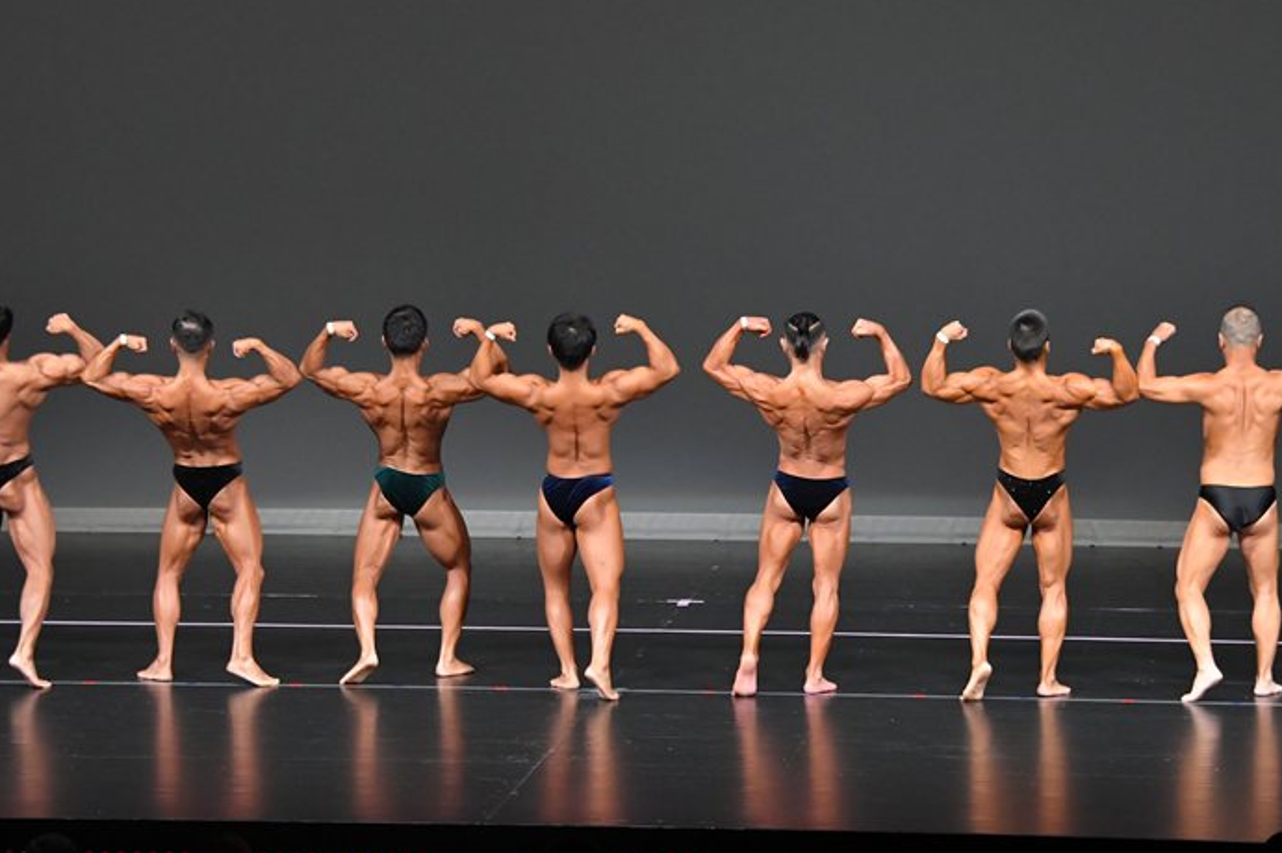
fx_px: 6264
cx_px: 656
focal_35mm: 176
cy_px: 406
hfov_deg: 11.7
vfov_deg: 7.8
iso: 4000
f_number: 5.6
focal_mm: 105
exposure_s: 1/400
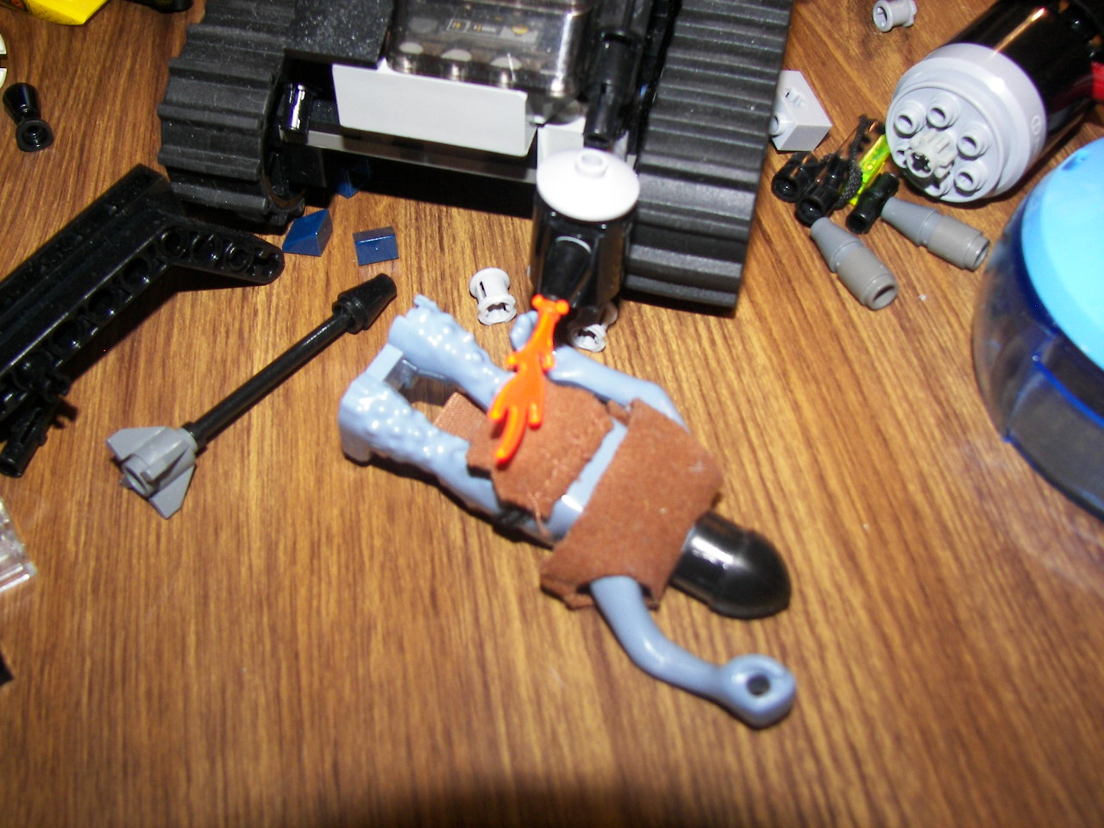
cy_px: 414
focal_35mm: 36
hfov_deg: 51.4
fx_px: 1148
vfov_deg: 39.7
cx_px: 552
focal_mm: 6
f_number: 2.8
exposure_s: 1/30
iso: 100
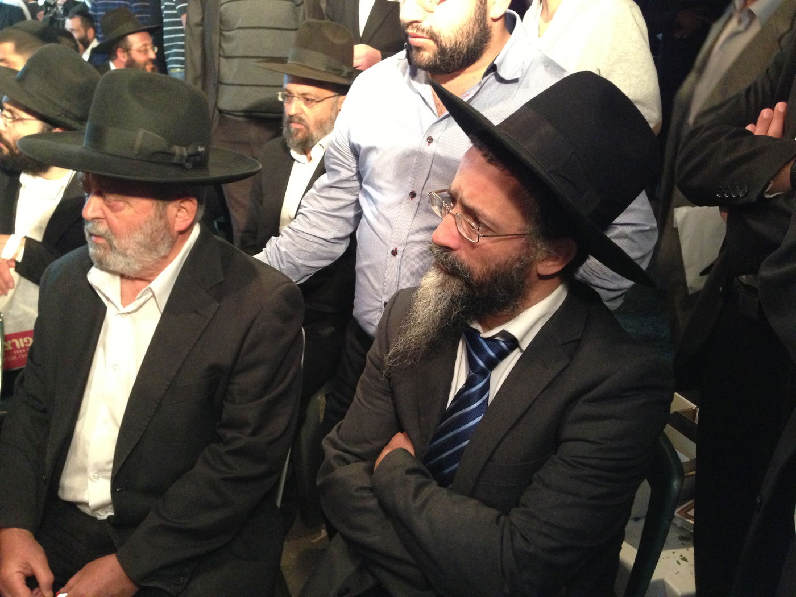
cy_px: 298
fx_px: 759
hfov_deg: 55.4
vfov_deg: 42.9
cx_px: 398
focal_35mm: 33
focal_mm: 4.13
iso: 500
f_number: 2.4
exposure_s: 1/15
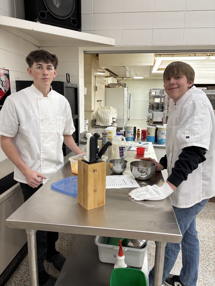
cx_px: 108
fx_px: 215
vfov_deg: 67.3
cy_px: 143
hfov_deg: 53.1
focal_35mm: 26
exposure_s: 1/60
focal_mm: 5.96
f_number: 1.6
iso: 80
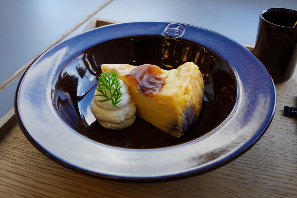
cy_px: 99
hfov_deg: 53.1
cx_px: 148
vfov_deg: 36.9
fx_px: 297
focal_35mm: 36
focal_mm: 24
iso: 2000
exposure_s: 1/250
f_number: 8
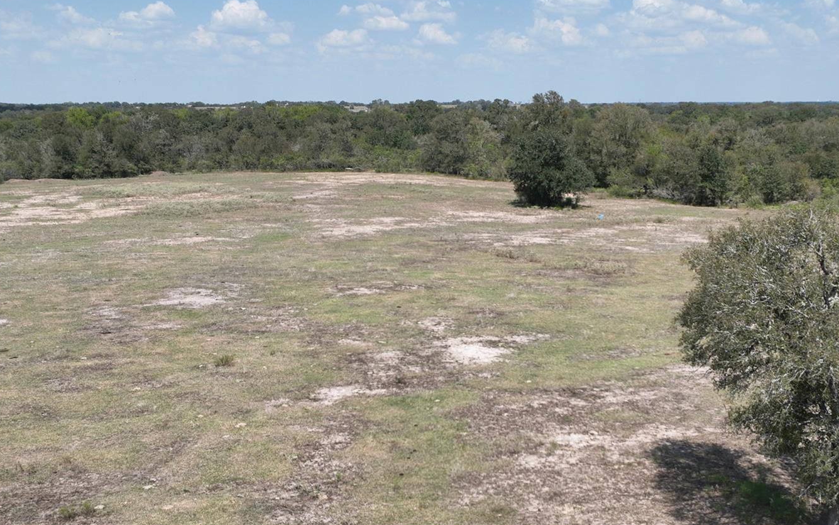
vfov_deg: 32.6
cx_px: 484
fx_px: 892
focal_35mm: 39
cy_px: 332
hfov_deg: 50.2
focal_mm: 12.29
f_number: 2.8
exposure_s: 1/1600
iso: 100
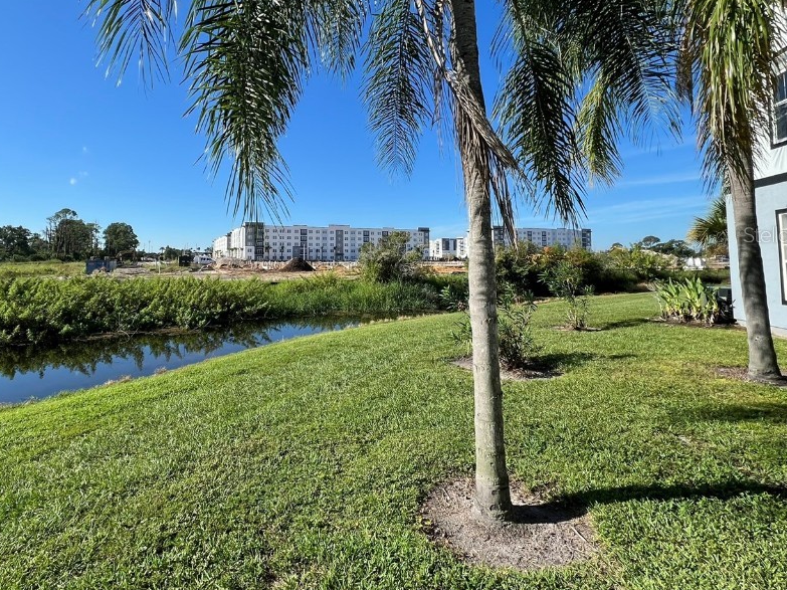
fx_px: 386
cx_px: 324
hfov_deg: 90.1
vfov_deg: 73.9
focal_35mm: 17
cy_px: 234
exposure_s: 1/1376
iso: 32
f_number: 1.8
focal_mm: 1.57
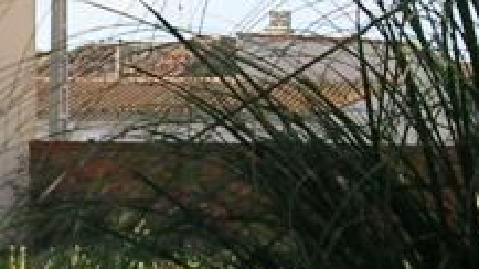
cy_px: 298
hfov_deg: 10.9
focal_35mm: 195
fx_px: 2476
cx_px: -22
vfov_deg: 6.2
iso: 50
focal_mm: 5.8
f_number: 5.6
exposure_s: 1/183
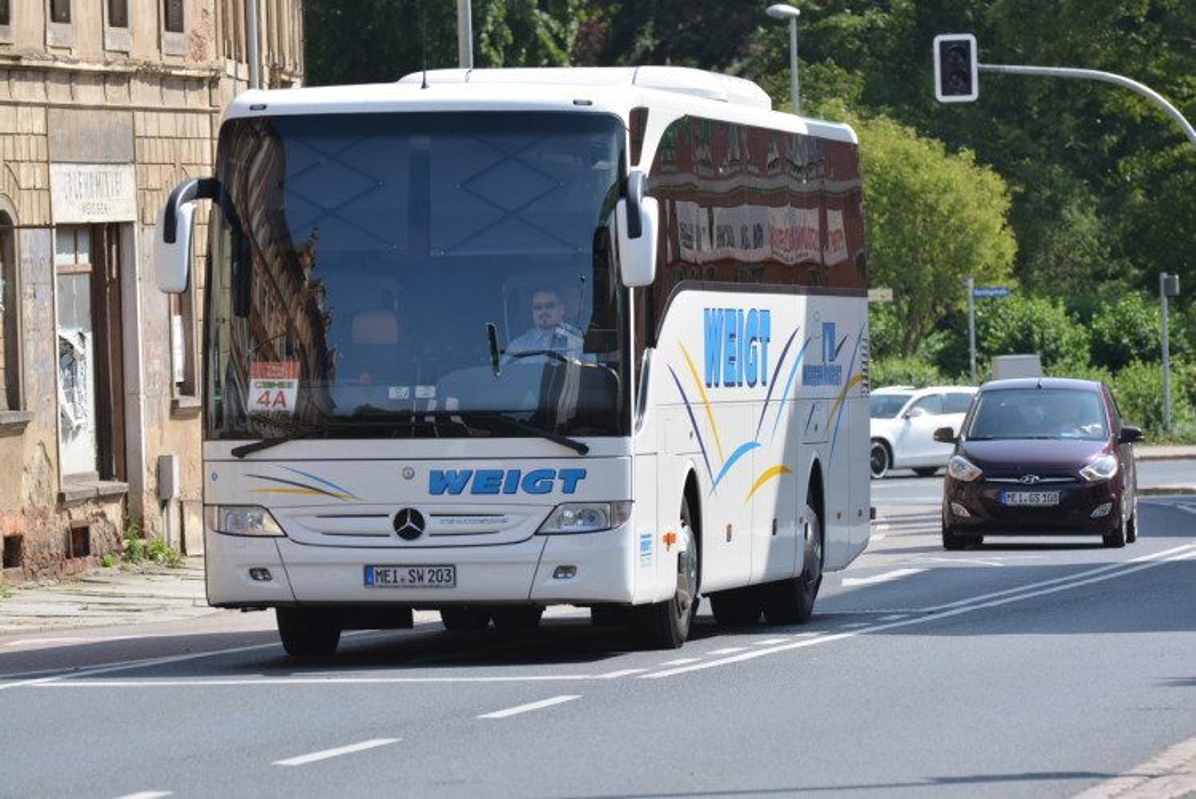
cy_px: 400
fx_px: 9970
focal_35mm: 300
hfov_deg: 6.9
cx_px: 598
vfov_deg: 4.6
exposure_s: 1/640
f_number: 6.3
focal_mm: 200
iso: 200
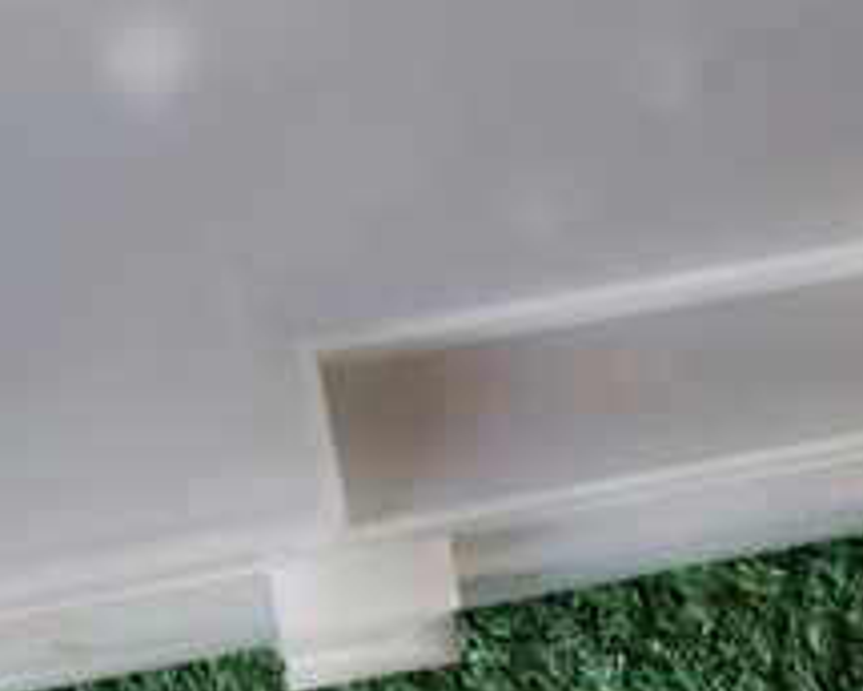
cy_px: 96
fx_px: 3065
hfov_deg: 16.0
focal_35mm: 120
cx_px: 622
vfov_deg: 12.8
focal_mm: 7.84
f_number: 2.9
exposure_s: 1/40
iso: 640
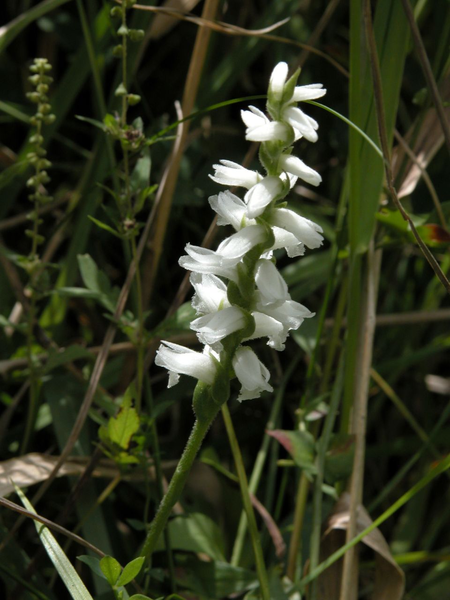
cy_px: 300
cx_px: 225
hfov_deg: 7.8
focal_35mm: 191
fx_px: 3311
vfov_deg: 10.4
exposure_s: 1/320
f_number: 8
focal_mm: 48.5
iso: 100
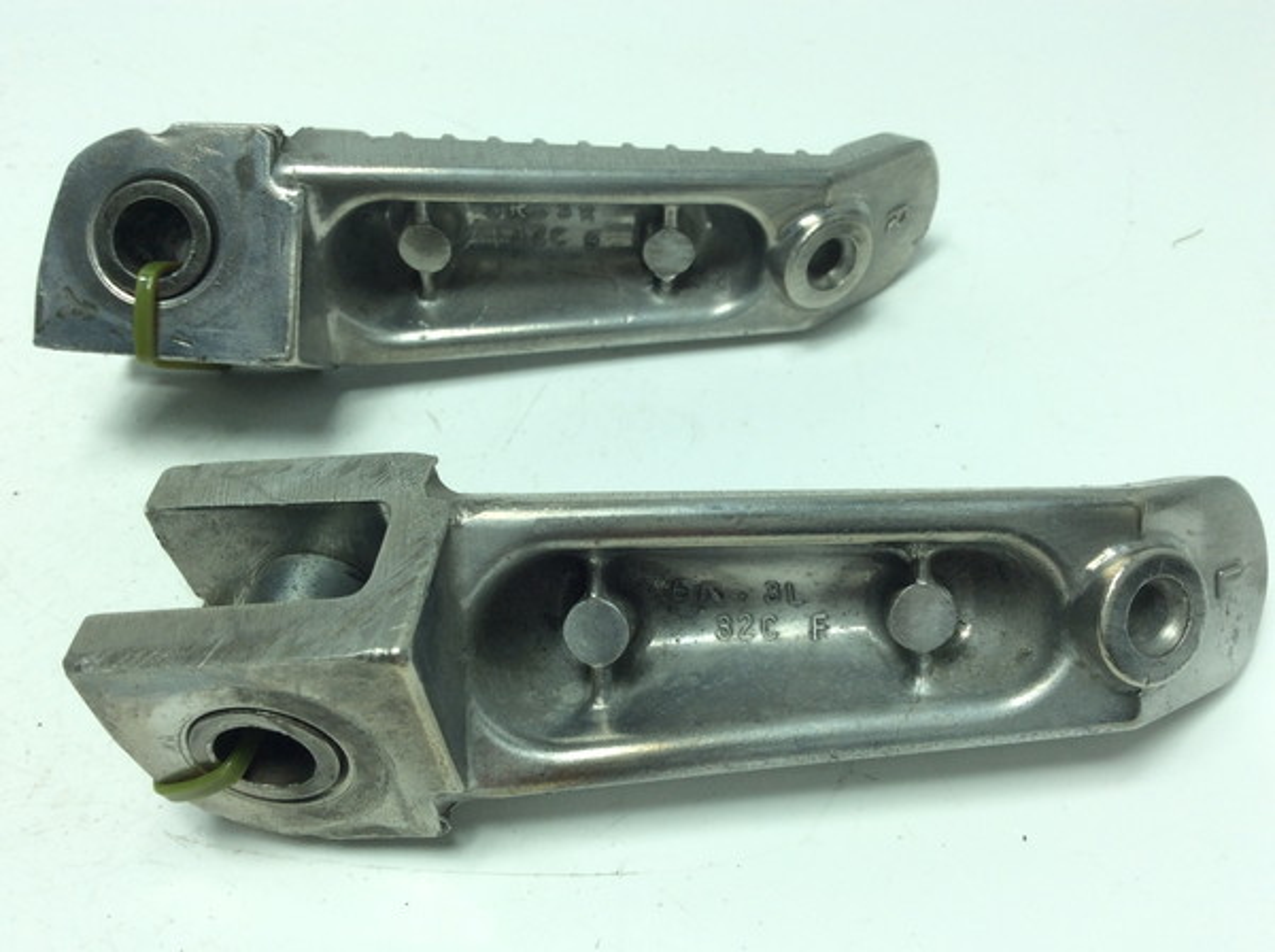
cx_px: 638
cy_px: 476
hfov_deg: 56.9
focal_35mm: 32
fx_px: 1177
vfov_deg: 44.0
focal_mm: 3.3
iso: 32
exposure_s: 1/329
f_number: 2.4
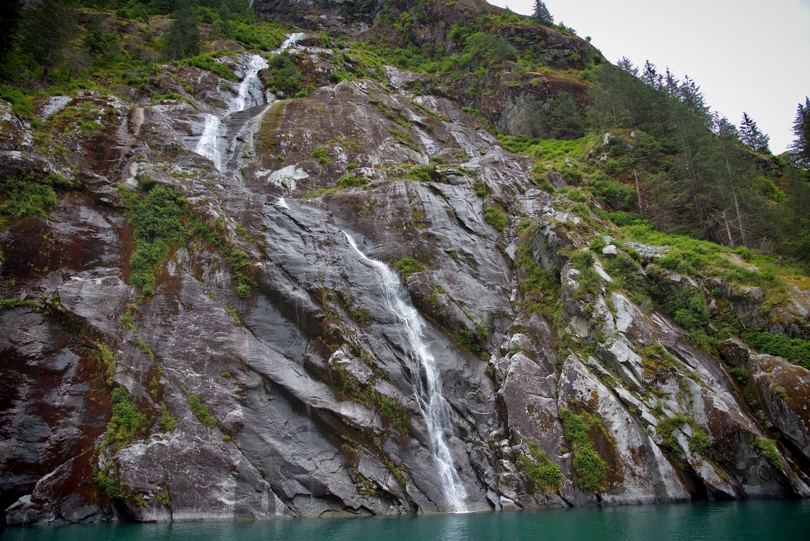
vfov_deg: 53.2
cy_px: 270
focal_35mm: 24
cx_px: 405
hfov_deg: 73.7
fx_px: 540
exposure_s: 1/125
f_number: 5
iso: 100
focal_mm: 24
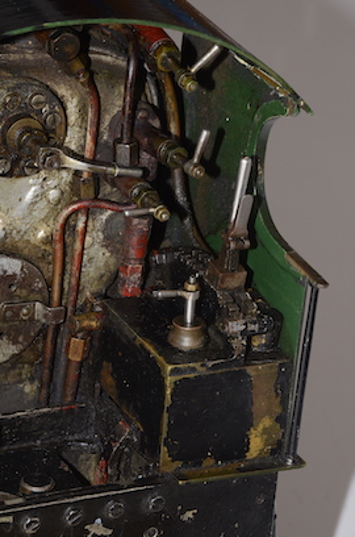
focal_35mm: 300
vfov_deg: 6.9
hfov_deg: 4.6
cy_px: 268
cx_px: 178
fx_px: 4460
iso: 800
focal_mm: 200
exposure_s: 1/60
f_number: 14
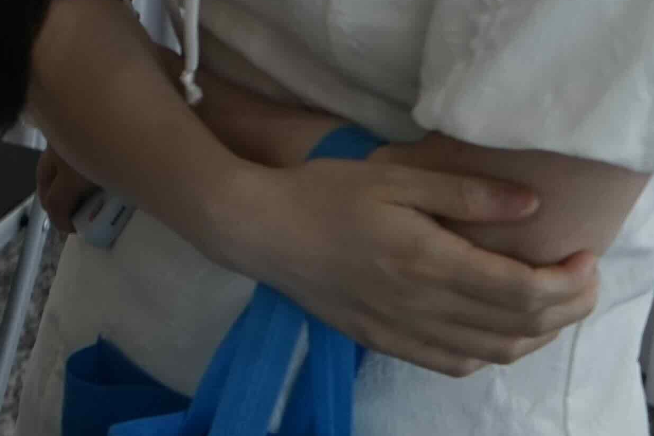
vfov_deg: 9.4
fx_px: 2598
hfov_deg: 11.8
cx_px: -907
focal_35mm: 143
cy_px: -122
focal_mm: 24
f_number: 4
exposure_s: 1/50
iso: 400
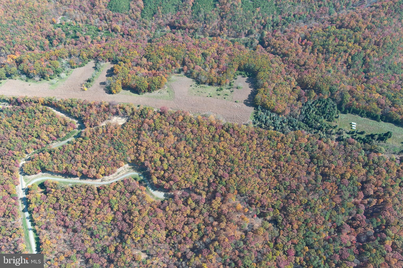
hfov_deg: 63.7
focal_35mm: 29
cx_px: 202
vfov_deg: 45.0
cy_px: 134
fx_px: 325
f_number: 2.8
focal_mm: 10.57
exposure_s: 1/348
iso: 100
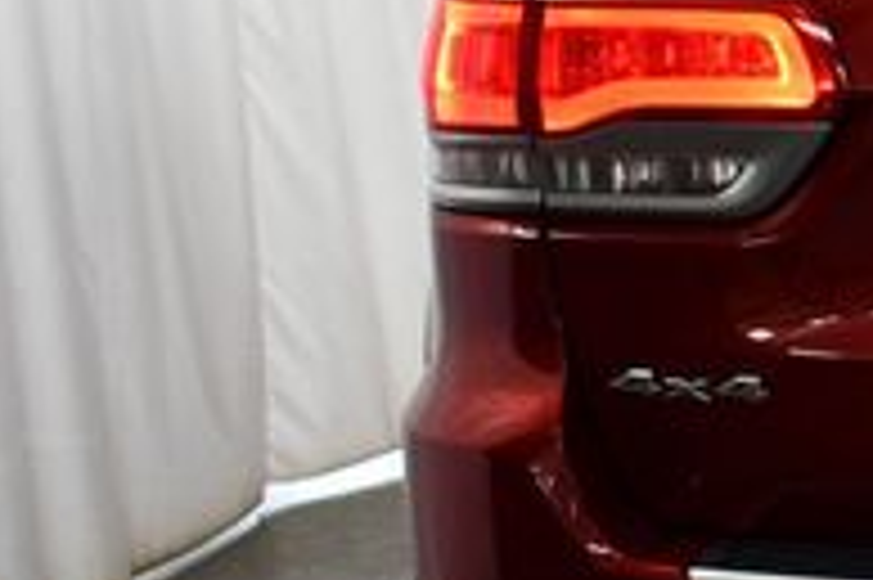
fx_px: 2883
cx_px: 1354
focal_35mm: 119
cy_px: 243
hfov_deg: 15.7
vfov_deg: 11.5
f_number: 3.5
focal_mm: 18
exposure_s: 1/250
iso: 800
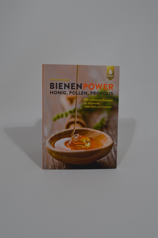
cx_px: 79
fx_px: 237
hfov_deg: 36.8
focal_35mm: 36
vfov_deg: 53.2
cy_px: 119
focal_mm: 24
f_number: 6.3
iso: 100
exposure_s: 1/200
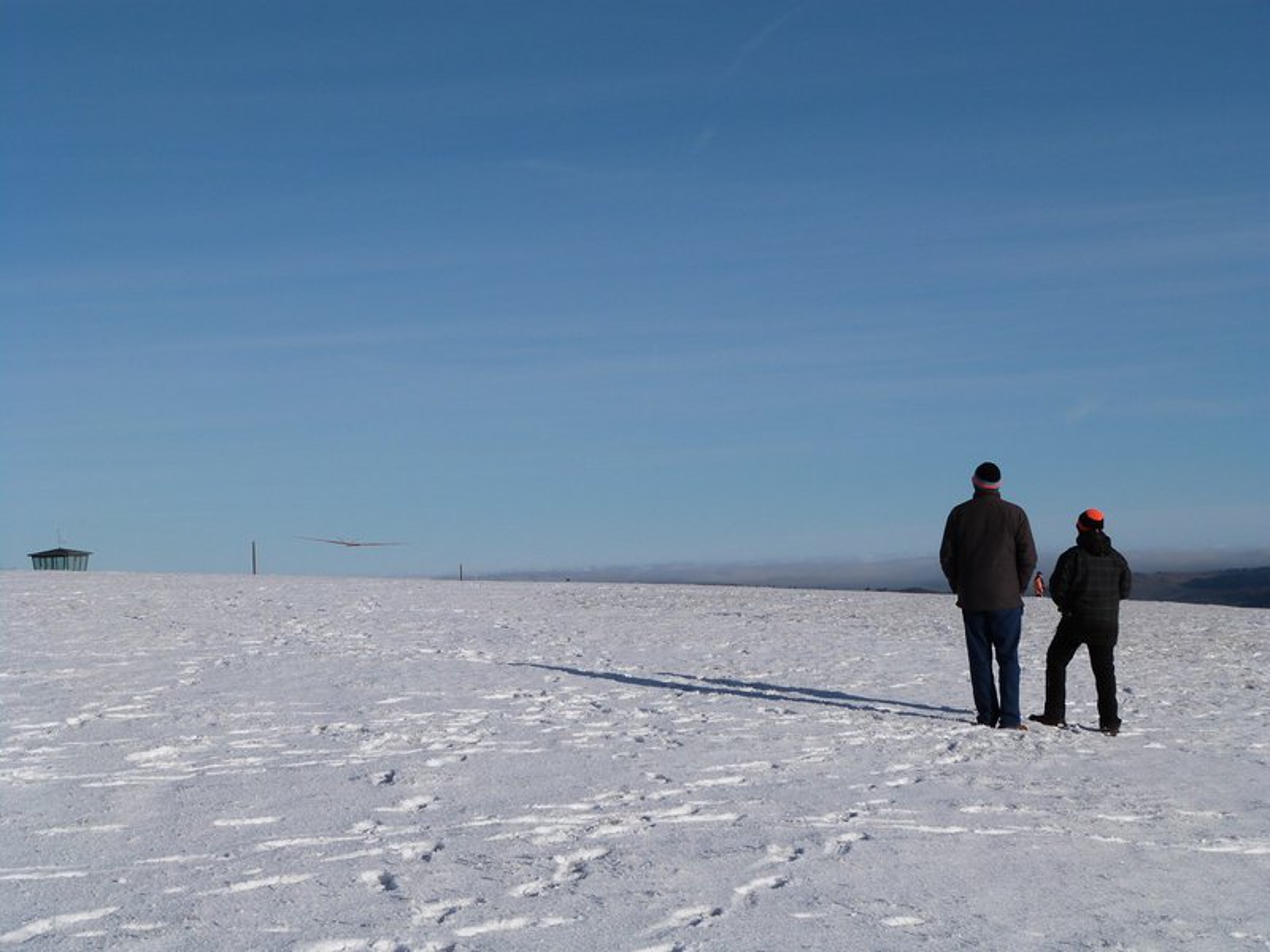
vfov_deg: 25.7
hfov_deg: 33.8
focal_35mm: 57
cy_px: 476
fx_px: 2091
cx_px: 635
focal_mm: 10.2
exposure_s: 1/1000
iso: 100
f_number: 5.6
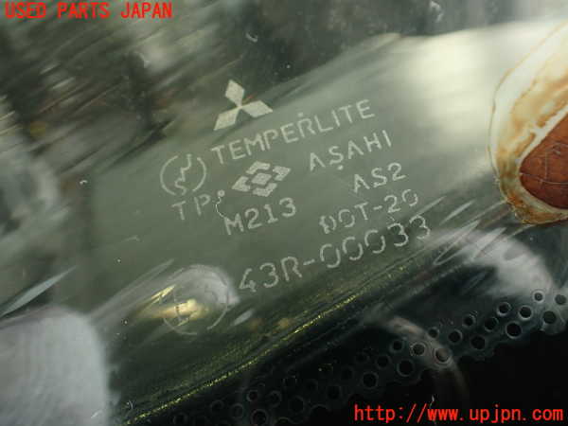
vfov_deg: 44.2
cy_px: 213
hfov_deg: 56.8
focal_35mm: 32
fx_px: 525
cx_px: 284
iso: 200
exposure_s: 1/50
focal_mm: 5.79
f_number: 2.4
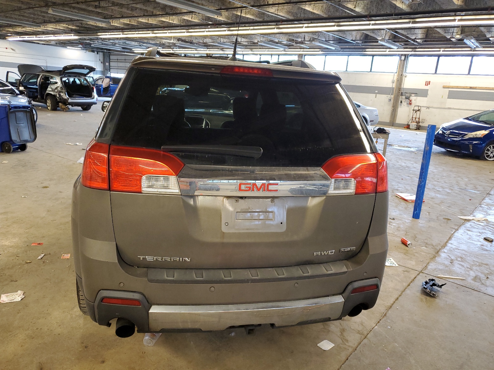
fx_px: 371
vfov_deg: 53.1
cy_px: 185
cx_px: 247
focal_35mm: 26
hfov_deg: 67.3
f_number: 1.5
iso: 150
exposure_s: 1/60.2
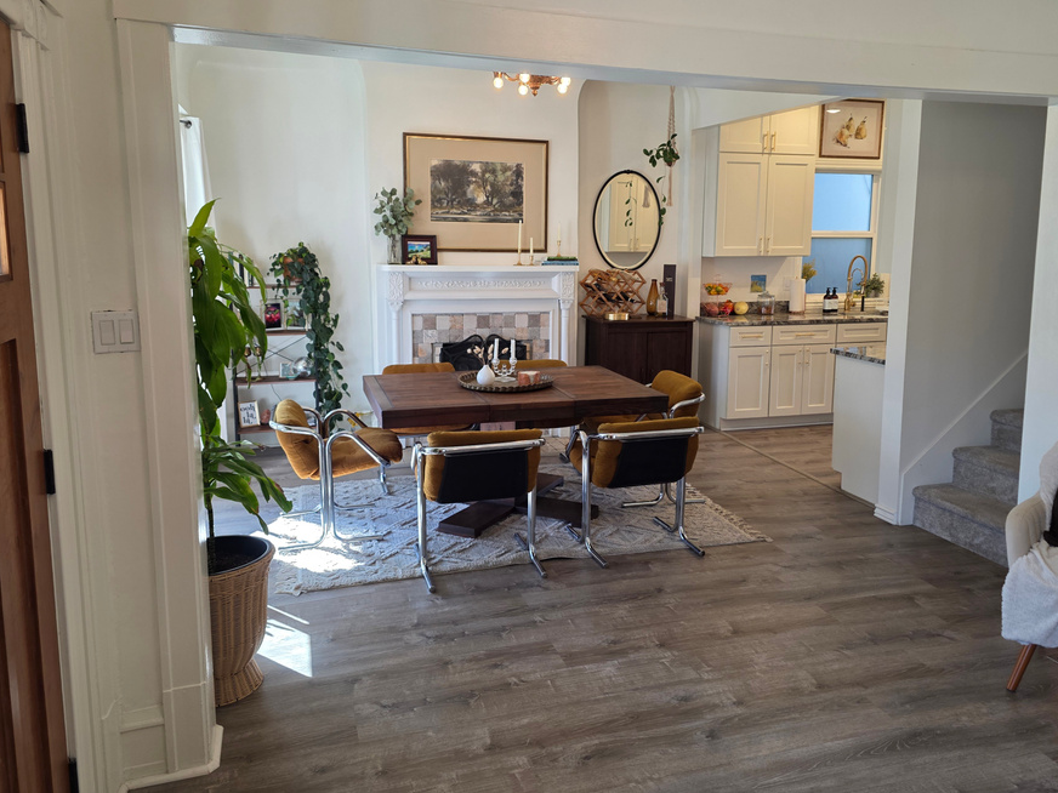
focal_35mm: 27
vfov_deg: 51.2
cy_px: 349
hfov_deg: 65.3
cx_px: 562
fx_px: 825
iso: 100
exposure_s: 1/120
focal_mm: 6.3
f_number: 1.7
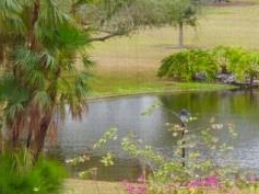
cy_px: 307
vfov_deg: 4.0
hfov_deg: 5.4
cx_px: 198
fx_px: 2749
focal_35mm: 368
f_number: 4
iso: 100
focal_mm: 15.1
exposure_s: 1/125
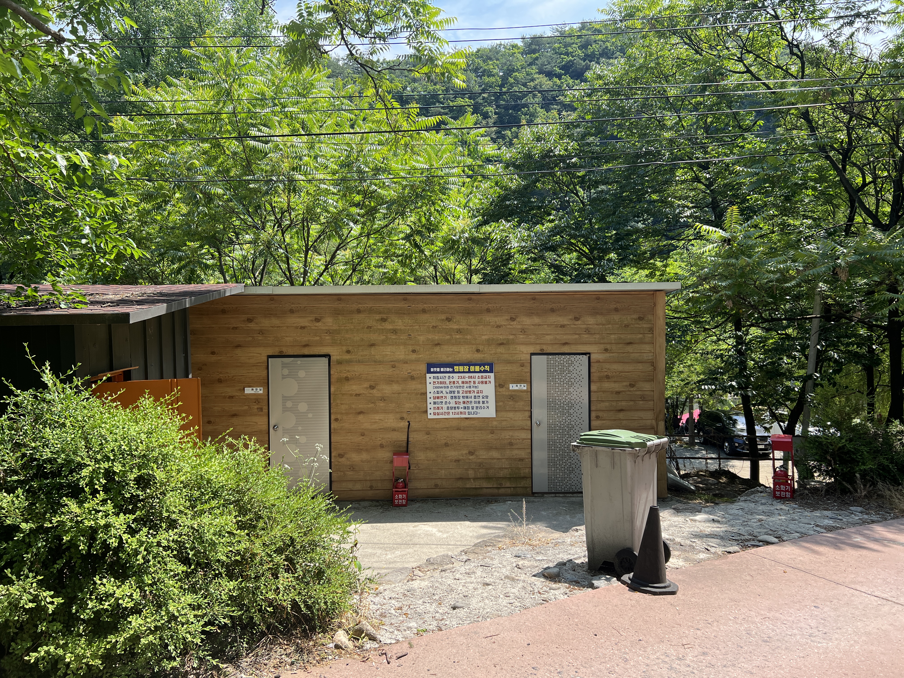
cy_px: 339
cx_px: 452
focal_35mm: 26
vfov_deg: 53.1
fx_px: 679
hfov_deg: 67.3
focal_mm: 5.7
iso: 50
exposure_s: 1/1431
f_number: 1.5
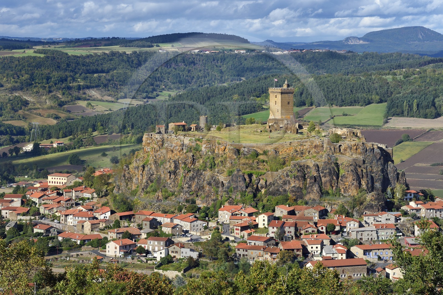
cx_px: 222
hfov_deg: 16.4
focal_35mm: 125
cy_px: 148
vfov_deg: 10.9
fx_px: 1537
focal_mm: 125
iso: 200
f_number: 11
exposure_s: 1/250
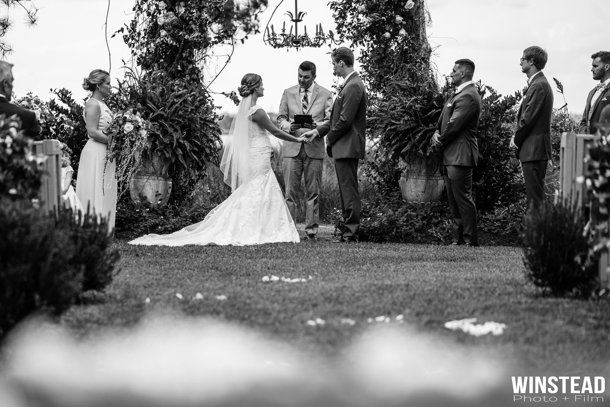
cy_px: 204
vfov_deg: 11.6
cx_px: 305
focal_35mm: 118
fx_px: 1999
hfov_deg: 17.3
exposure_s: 1/640
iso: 100
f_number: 2.8
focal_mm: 118
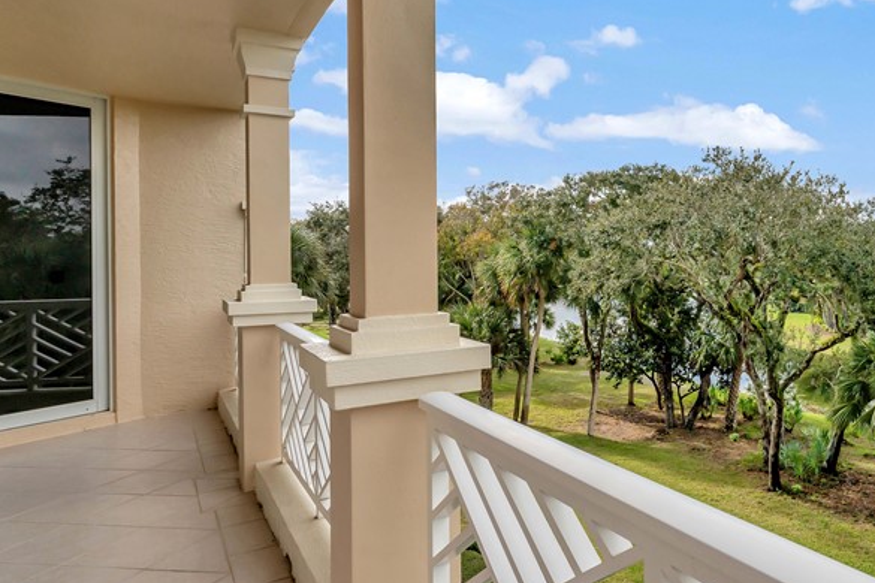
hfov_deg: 63.2
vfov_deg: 49.4
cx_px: 704
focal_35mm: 26
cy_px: 247
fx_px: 632
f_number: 8
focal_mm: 14
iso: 200
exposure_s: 1/640
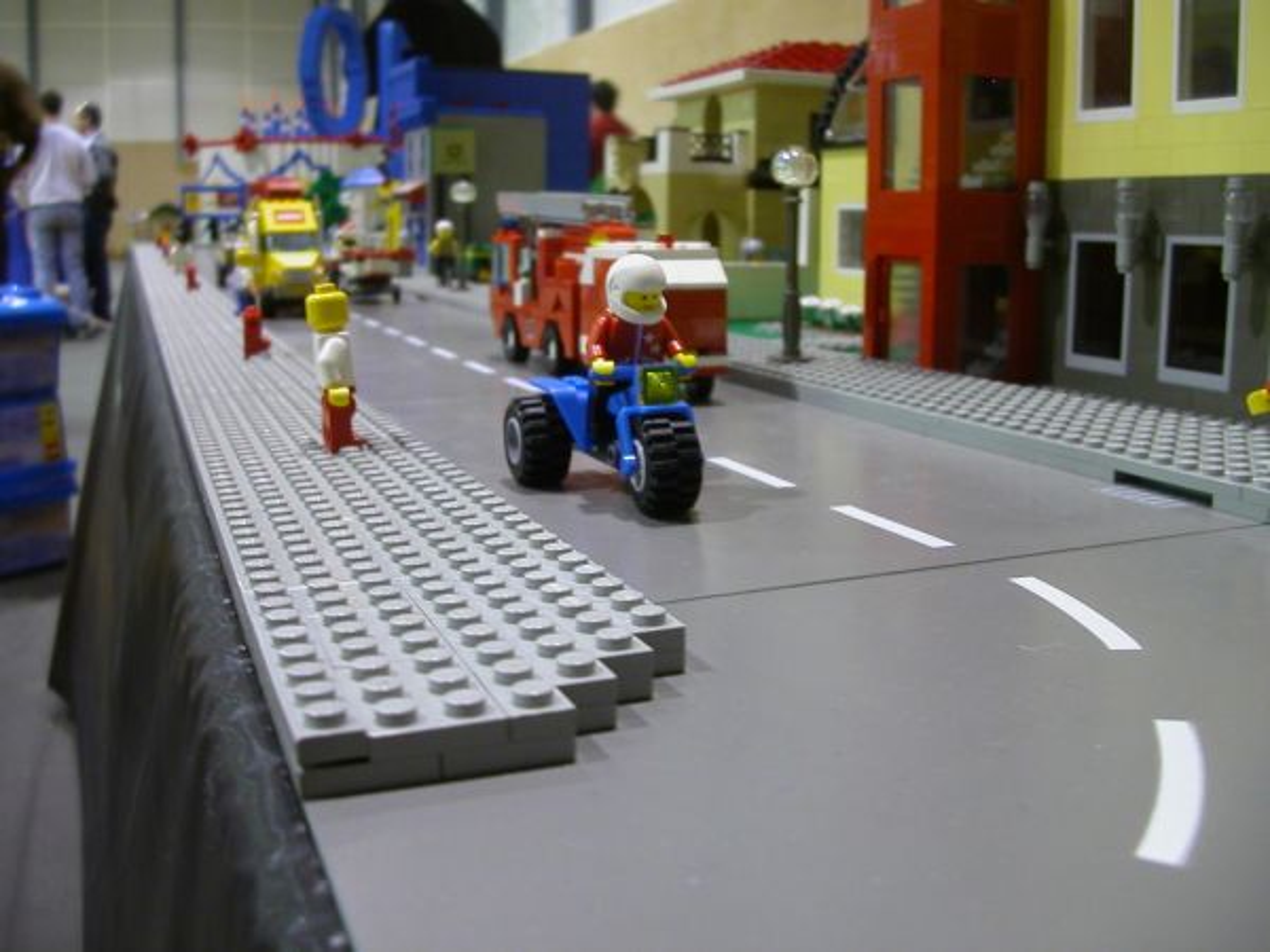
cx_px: 635
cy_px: 476
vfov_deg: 38.7
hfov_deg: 50.1
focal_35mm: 37
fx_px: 1357
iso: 105
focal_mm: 5.6
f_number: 2.7
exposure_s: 1/4.4
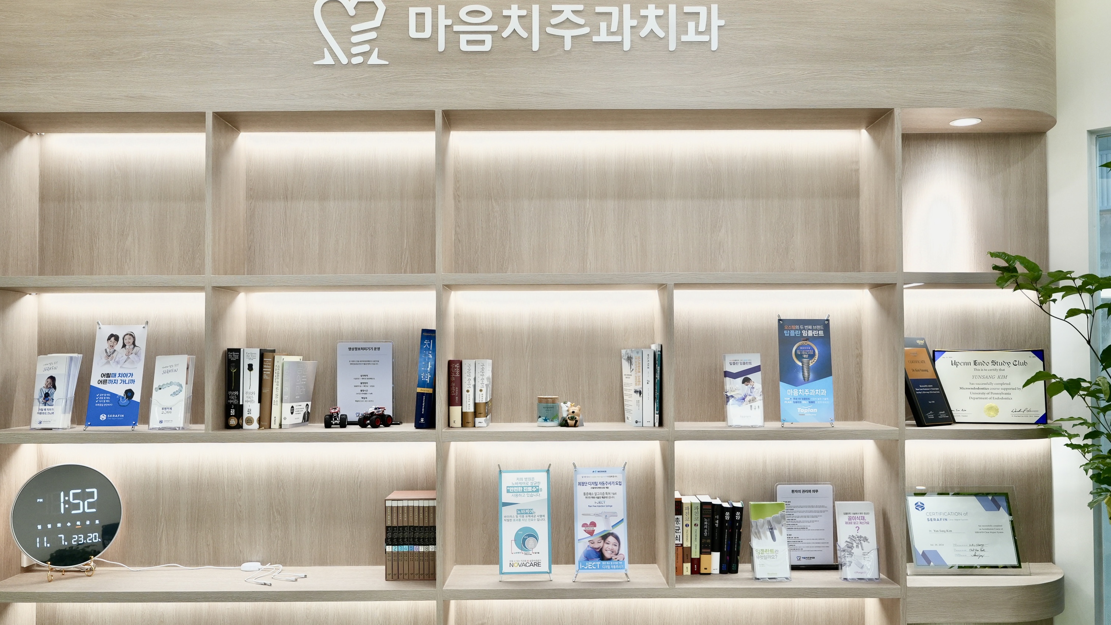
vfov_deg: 40.1
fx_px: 854
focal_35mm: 29
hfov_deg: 66.1
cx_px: 561
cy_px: 341
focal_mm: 27
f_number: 4
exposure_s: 1/200
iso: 800
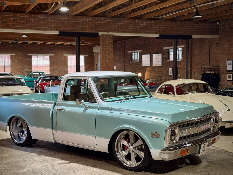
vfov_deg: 28.0
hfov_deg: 36.8
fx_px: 350
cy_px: 91
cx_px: 107
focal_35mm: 52
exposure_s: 1/50
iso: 250
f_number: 1.78
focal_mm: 6.76
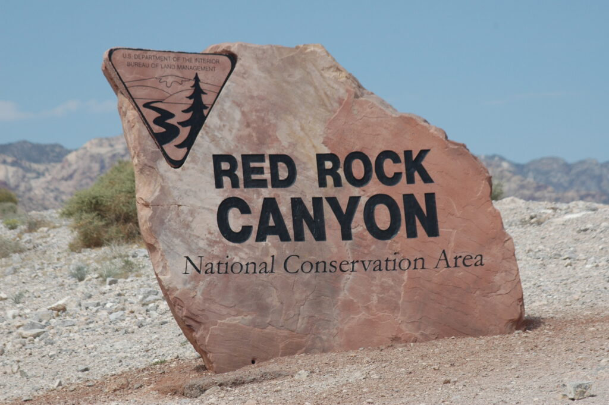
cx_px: 304
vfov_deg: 5.9
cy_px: 202
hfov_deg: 8.9
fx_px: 3930
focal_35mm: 232
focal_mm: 155
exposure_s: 1/800
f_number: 7.1
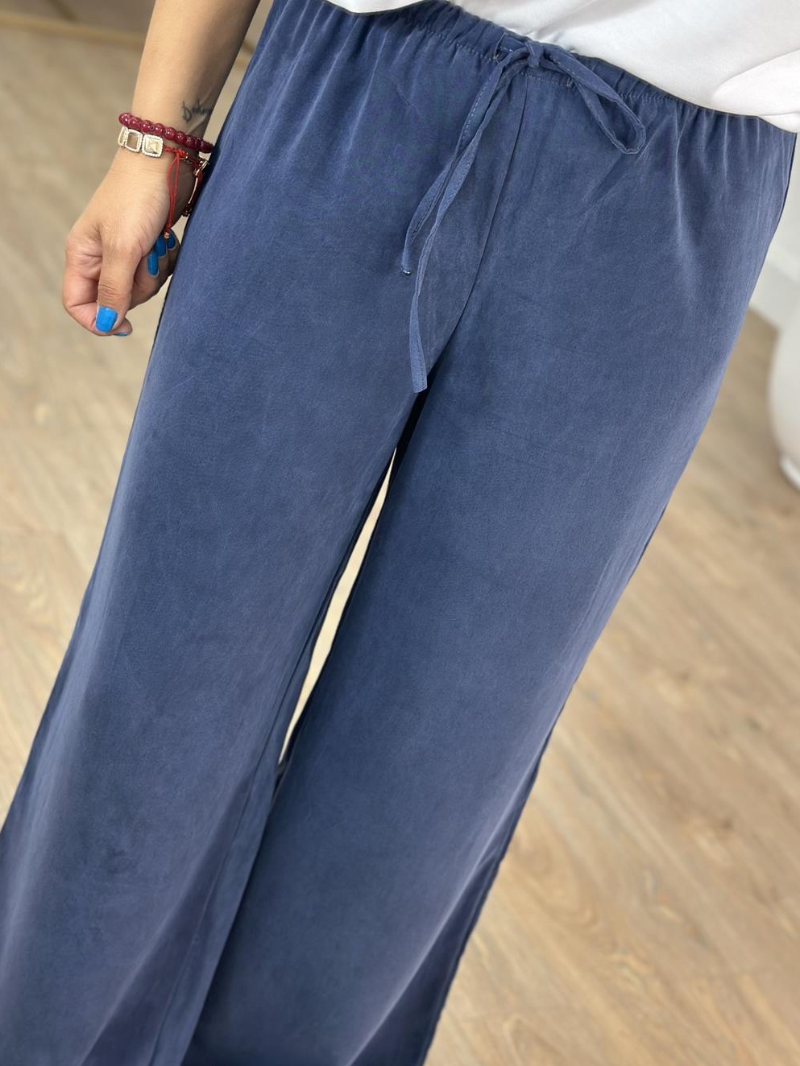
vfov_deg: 33.2
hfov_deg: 25.2
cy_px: 567
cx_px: 392
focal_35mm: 58
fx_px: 1787
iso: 160
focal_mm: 6.86
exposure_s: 1/100
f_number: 1.78
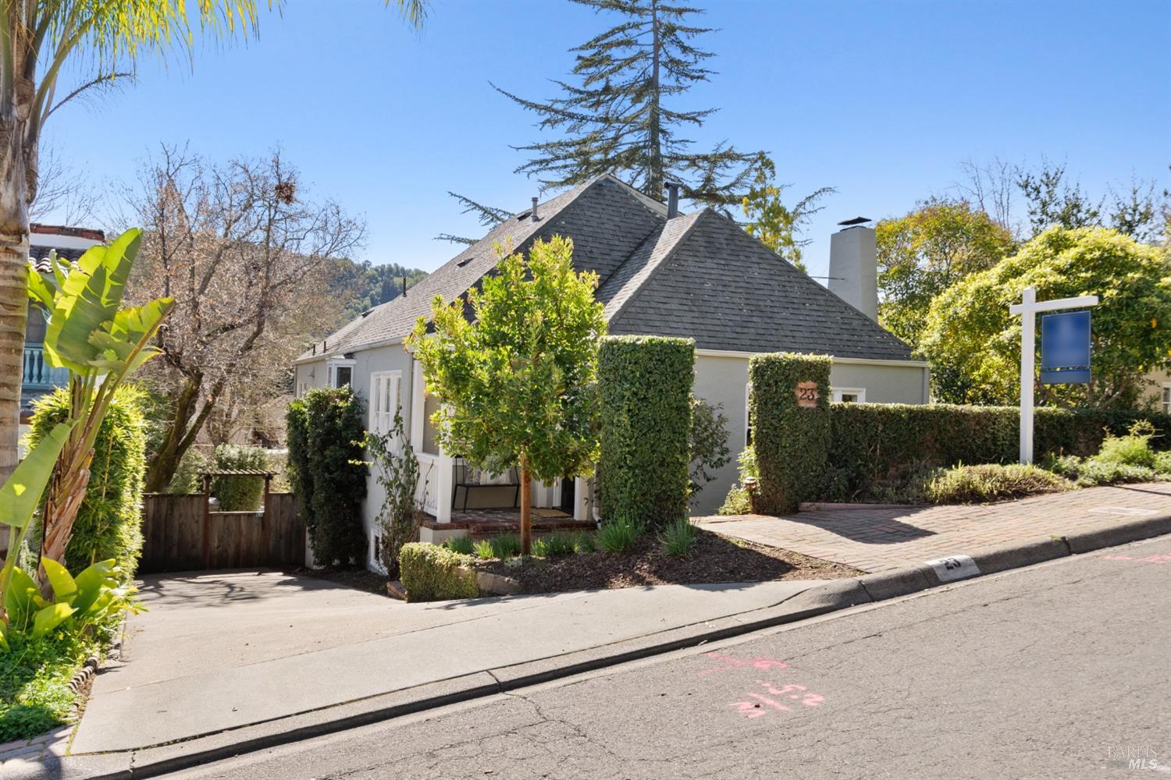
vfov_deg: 47.9
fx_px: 878
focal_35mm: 27
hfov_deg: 67.4
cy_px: 390
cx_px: 586
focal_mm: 27
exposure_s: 1/250
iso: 400
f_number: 8
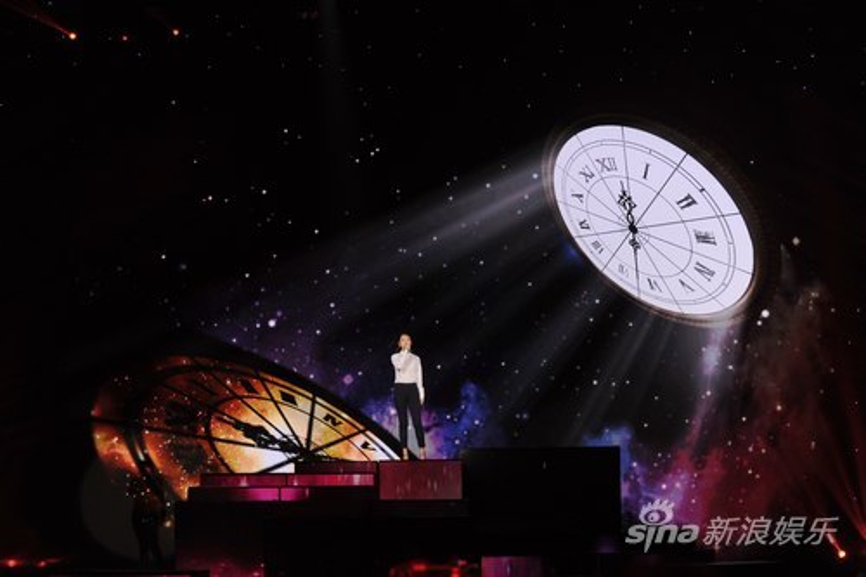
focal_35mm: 70
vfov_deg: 19.4
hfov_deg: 28.9
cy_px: 288
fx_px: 1683
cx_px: 433
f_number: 5
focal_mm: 70
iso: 800
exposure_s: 1/125
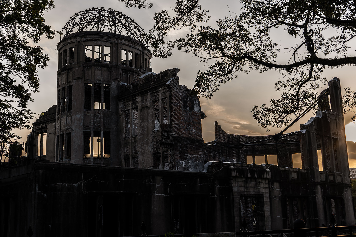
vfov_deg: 31.3
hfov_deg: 45.5
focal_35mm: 43
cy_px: 118
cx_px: 178
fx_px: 424
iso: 100
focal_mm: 28.6
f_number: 5.6
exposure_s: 1/100
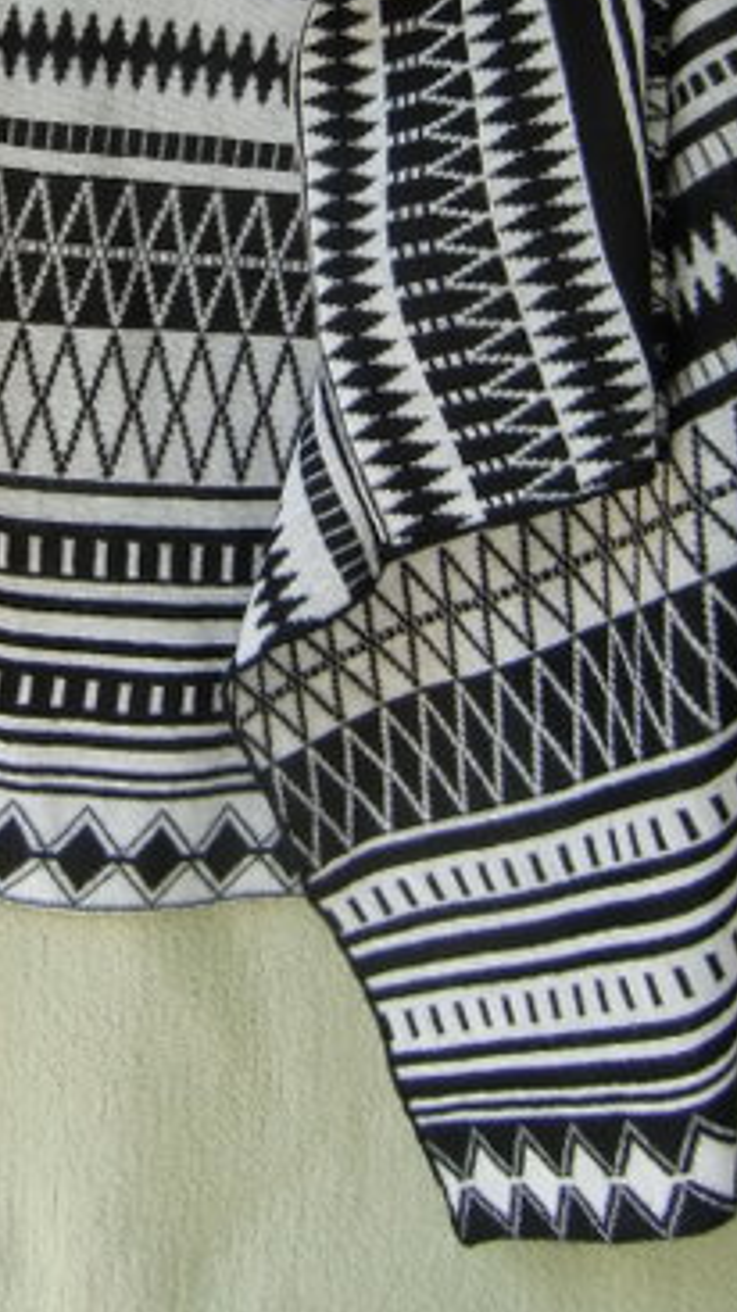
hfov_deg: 20.7
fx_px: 1983
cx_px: 86
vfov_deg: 34.7
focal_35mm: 57
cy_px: 143
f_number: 3.2
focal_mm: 4.3
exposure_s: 1/60
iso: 80
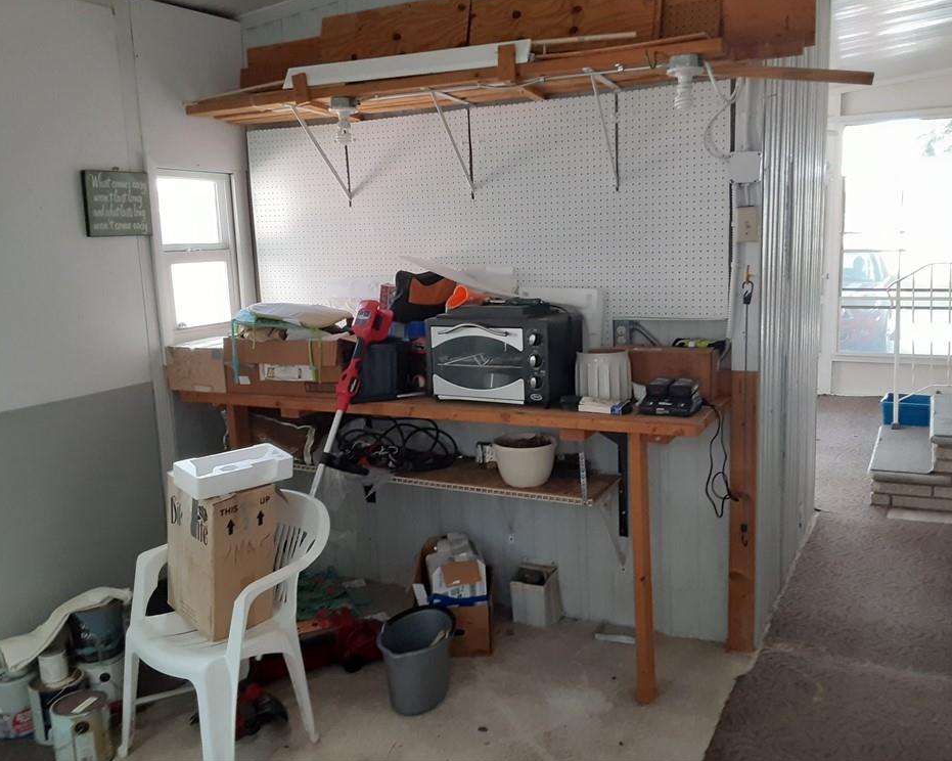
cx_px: 502
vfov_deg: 49.9
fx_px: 817
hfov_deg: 60.4
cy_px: 370
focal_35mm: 29
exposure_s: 1/60
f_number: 1.9
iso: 160
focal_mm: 2.91
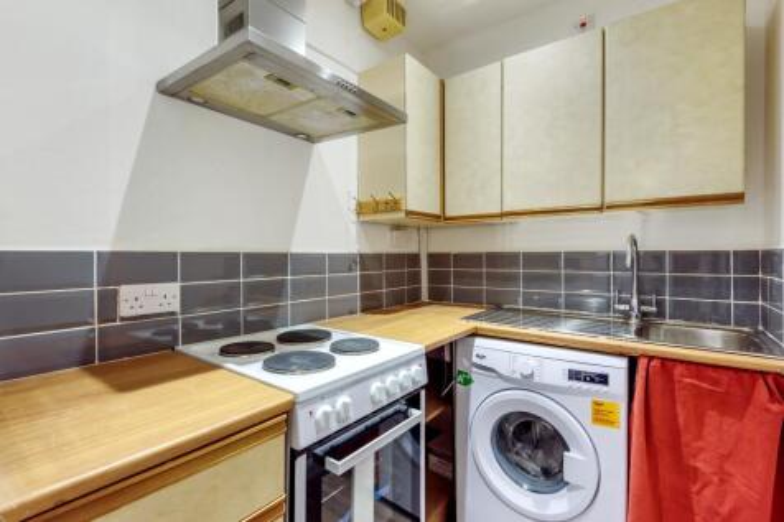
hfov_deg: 96.8
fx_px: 348
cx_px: 392
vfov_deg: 73.7
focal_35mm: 16
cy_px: 261
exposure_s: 1/8
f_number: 9
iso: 160
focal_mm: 16
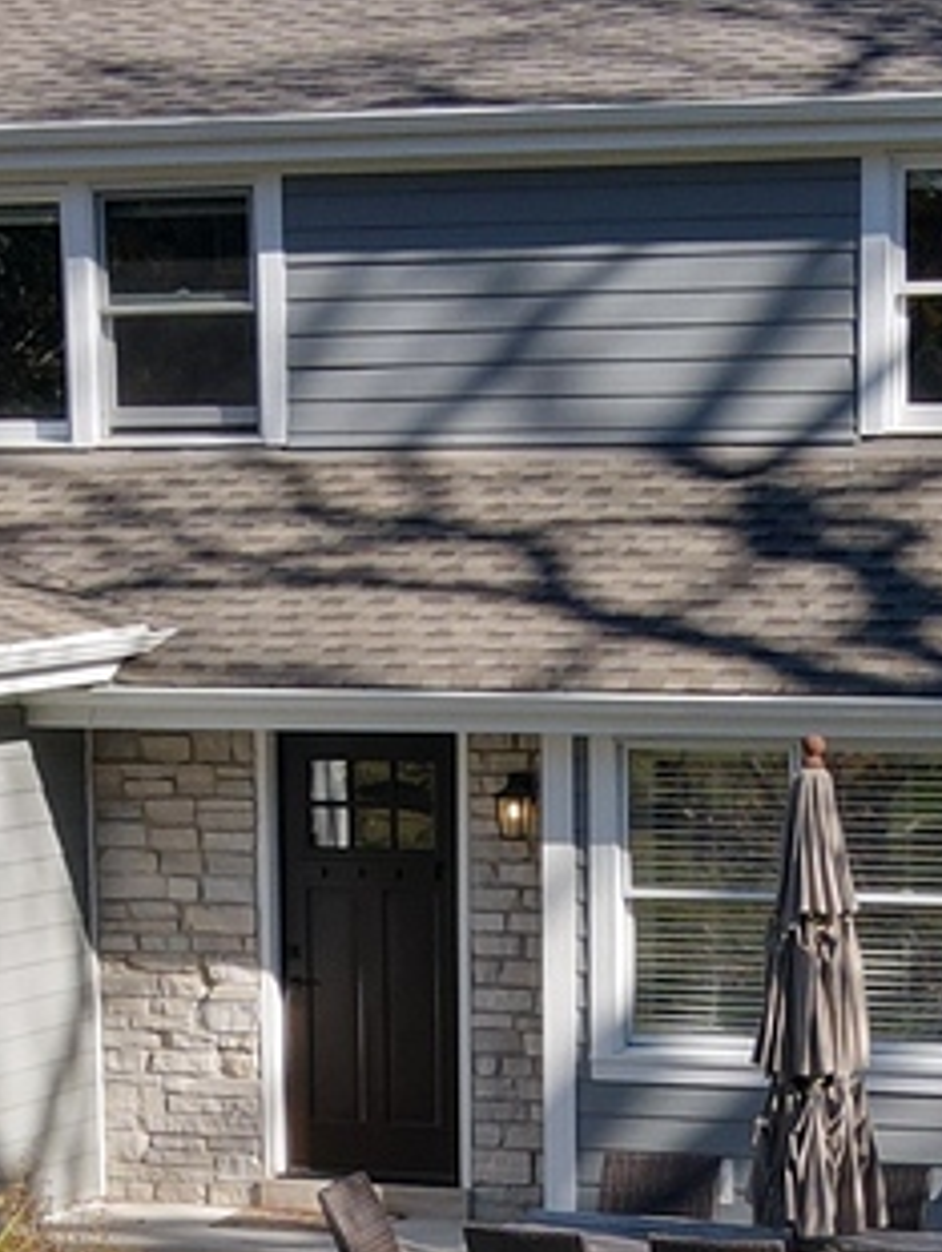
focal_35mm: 111
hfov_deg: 13.4
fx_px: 4019
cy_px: 1550
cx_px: 556
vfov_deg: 16.8
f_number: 2.8
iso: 110
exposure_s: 1/400
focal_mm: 4.5
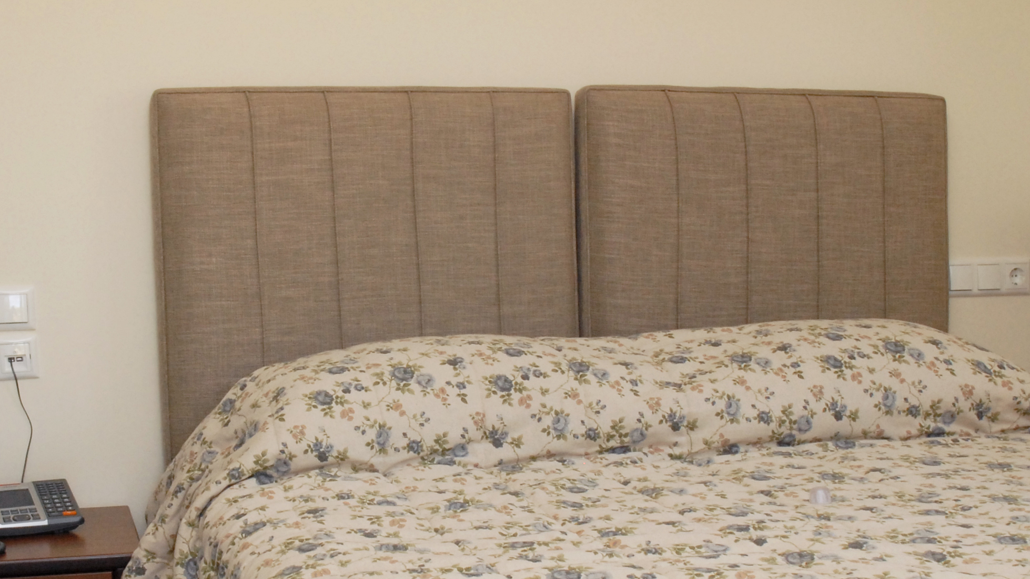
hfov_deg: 36.9
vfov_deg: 21.4
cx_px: 349
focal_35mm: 56
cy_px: 365
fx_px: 1529
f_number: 7.1
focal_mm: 18
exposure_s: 1/60
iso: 640
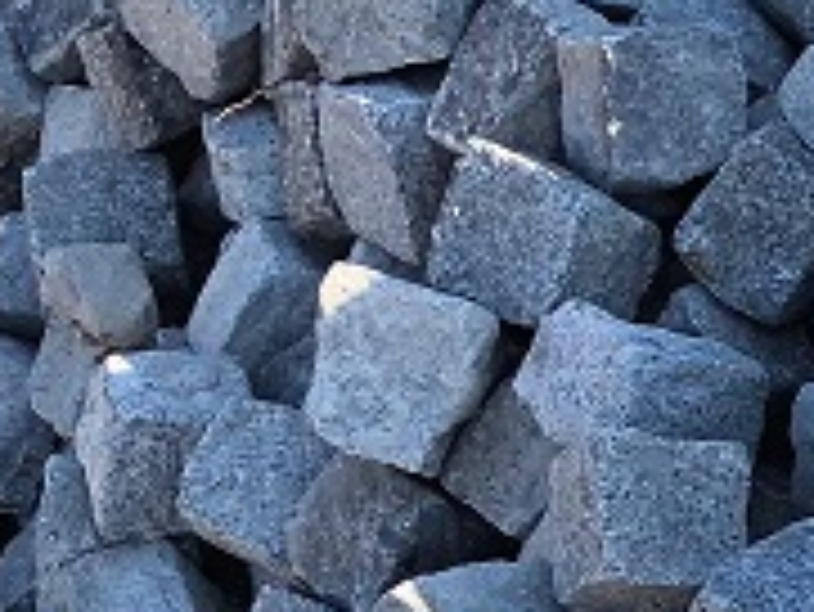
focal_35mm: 156
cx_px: 1579
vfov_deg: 9.2
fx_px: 3671
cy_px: 1012
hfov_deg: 11.5
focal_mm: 4
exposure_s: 1/738
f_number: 1.8
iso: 20
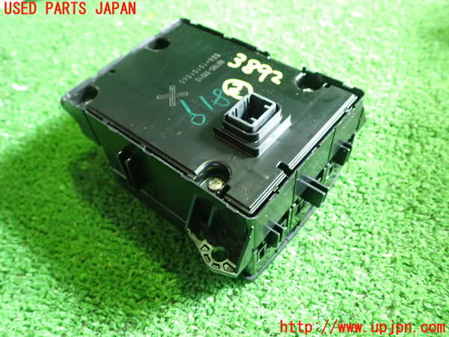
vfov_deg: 46.8
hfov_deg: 60.0
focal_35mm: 30
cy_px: 168
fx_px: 389
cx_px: 224
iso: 500
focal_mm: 5.4
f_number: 2.3
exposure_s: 1/30
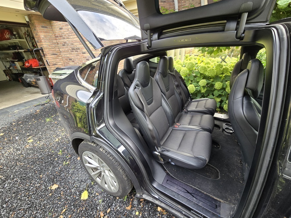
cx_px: 146
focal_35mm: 13
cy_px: 109
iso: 80
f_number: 2.2
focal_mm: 2.2
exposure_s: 1/100
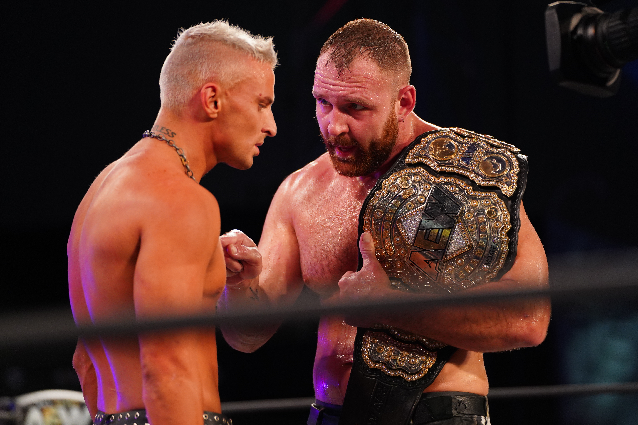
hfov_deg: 17.2
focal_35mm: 119
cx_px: 319
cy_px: 212
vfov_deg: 11.5
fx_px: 2109
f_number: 2.8
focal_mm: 119
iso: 2500
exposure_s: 1/1000
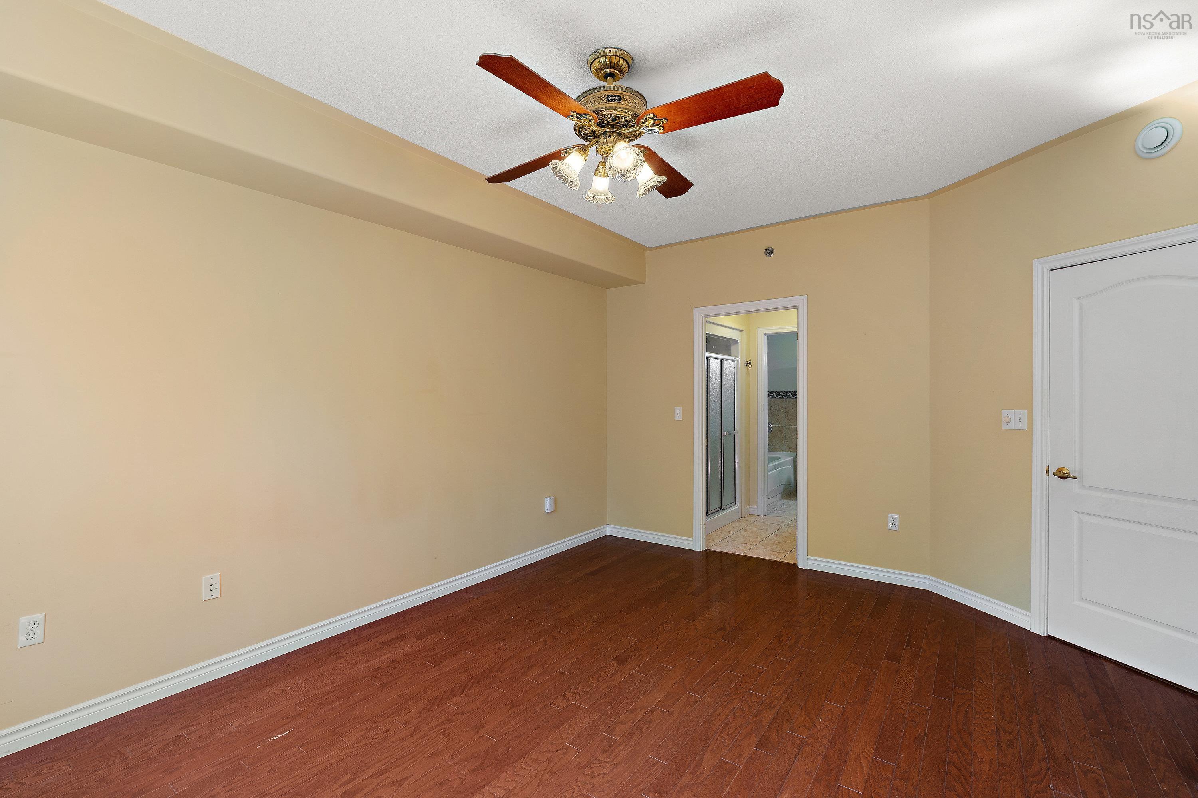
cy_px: 399
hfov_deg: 96.7
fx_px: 532
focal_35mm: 16
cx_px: 599
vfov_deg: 73.7
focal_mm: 16
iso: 250
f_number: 9
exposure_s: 1
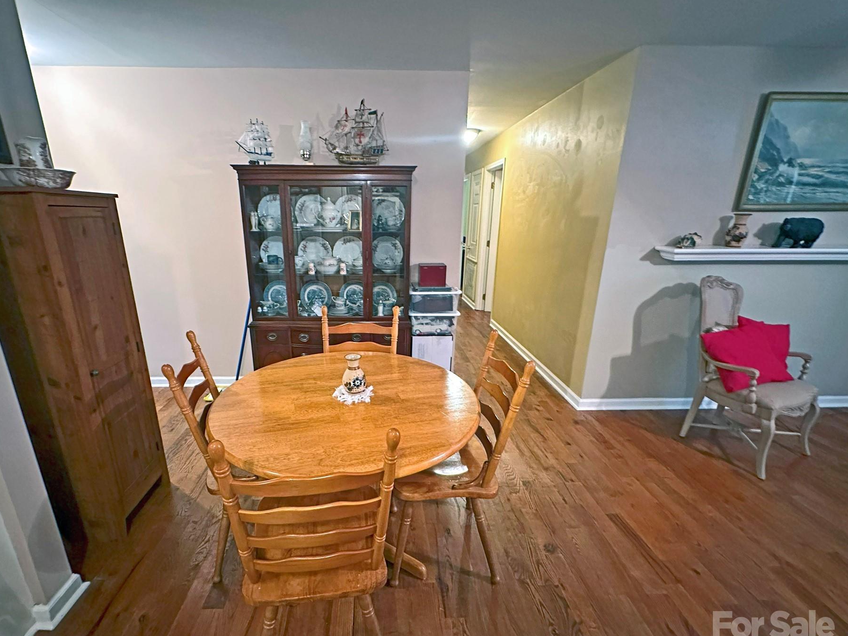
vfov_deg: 78.0
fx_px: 392
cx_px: 384
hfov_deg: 94.2
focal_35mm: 16
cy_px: 336
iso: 1000
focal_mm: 2.22
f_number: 2.2
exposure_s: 1/40
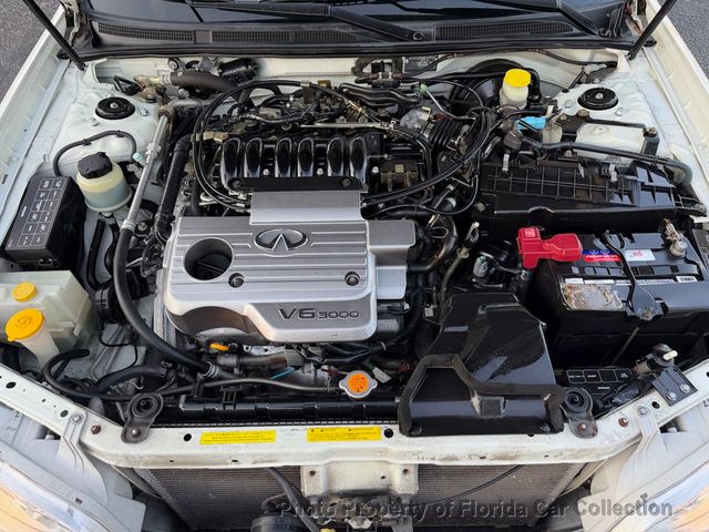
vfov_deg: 56.8
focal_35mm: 24
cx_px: 354
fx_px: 492
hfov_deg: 71.6
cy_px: 266
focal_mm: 6.76
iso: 80
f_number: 1.78
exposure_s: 1/129
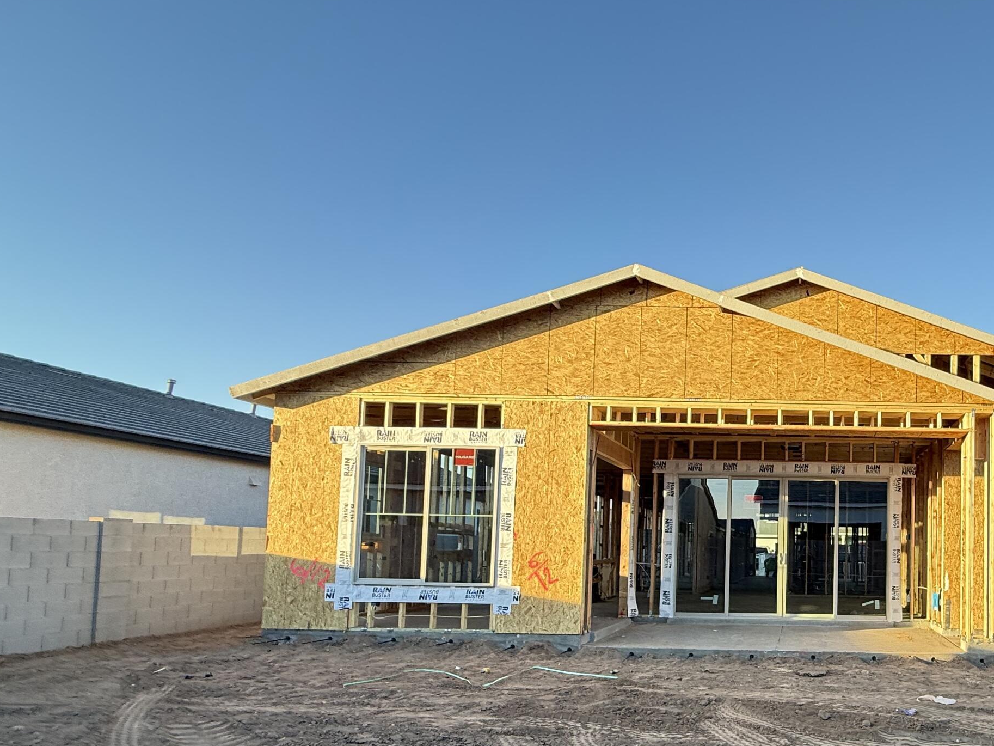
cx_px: 810
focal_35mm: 23
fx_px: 661
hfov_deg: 66.4
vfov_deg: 57.1
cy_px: 518
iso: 64
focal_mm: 2.22
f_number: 2.2
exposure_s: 1/235
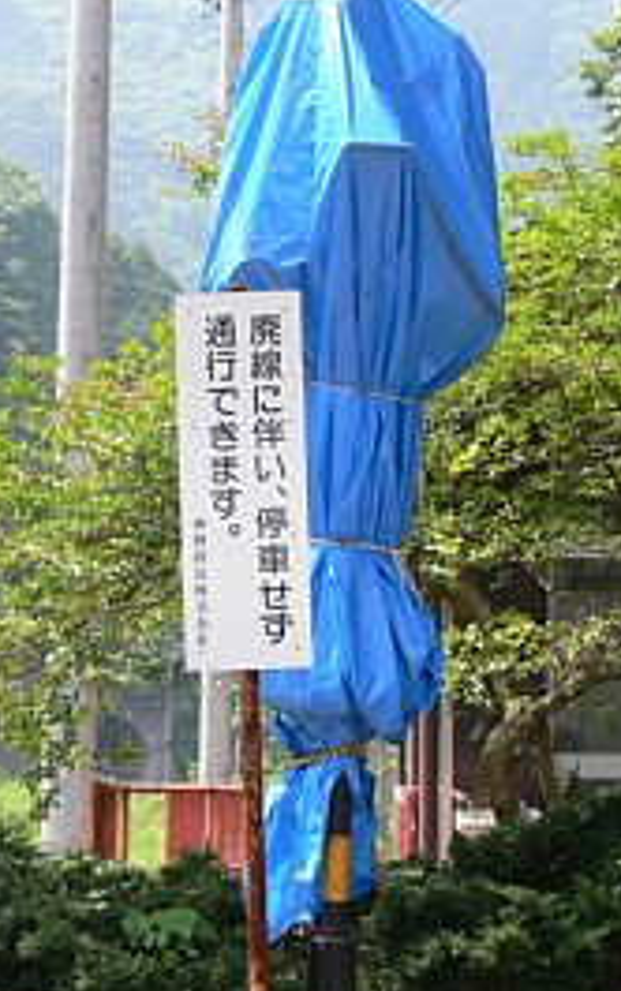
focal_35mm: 139
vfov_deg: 15.0
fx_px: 3758
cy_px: 464
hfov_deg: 9.4
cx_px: 430
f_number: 5
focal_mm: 18.4
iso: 80
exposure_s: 1/125
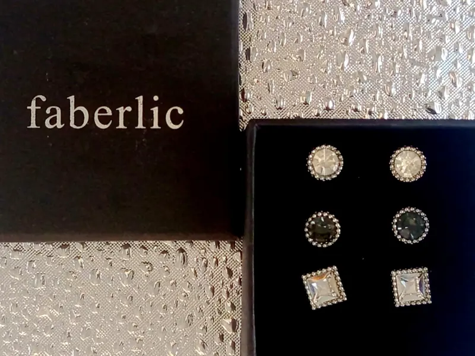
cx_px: 238
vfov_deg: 18.2
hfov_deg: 24.1
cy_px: 178
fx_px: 1111
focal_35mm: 81
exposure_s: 1/33.3
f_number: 1.7
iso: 1082
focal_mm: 5.24
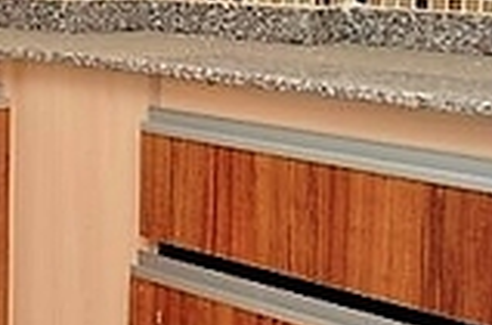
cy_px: -77
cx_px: -438
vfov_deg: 15.8
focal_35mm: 82
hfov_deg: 18.4
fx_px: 1117
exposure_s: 1/60
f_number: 4
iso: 100
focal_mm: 12
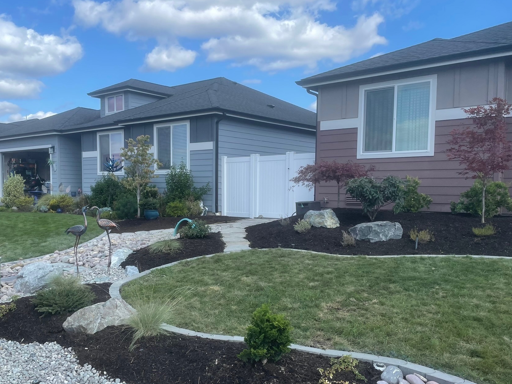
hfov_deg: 56.5
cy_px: 217
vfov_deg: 44.1
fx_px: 473
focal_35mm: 32
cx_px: 215
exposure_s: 1/2212
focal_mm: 4.2
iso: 32
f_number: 1.6
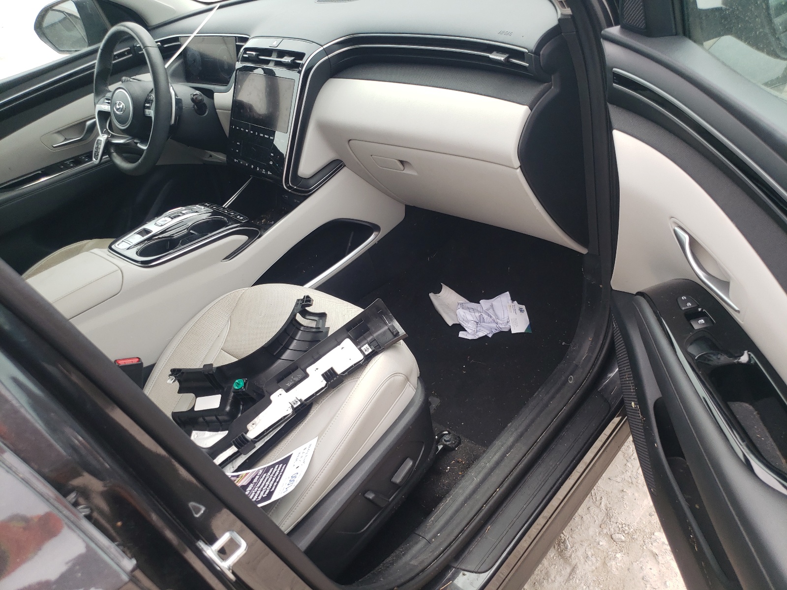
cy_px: 295
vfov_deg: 53.1
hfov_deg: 67.3
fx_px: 591
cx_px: 394
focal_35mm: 26
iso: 50
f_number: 1.5
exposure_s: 1/435
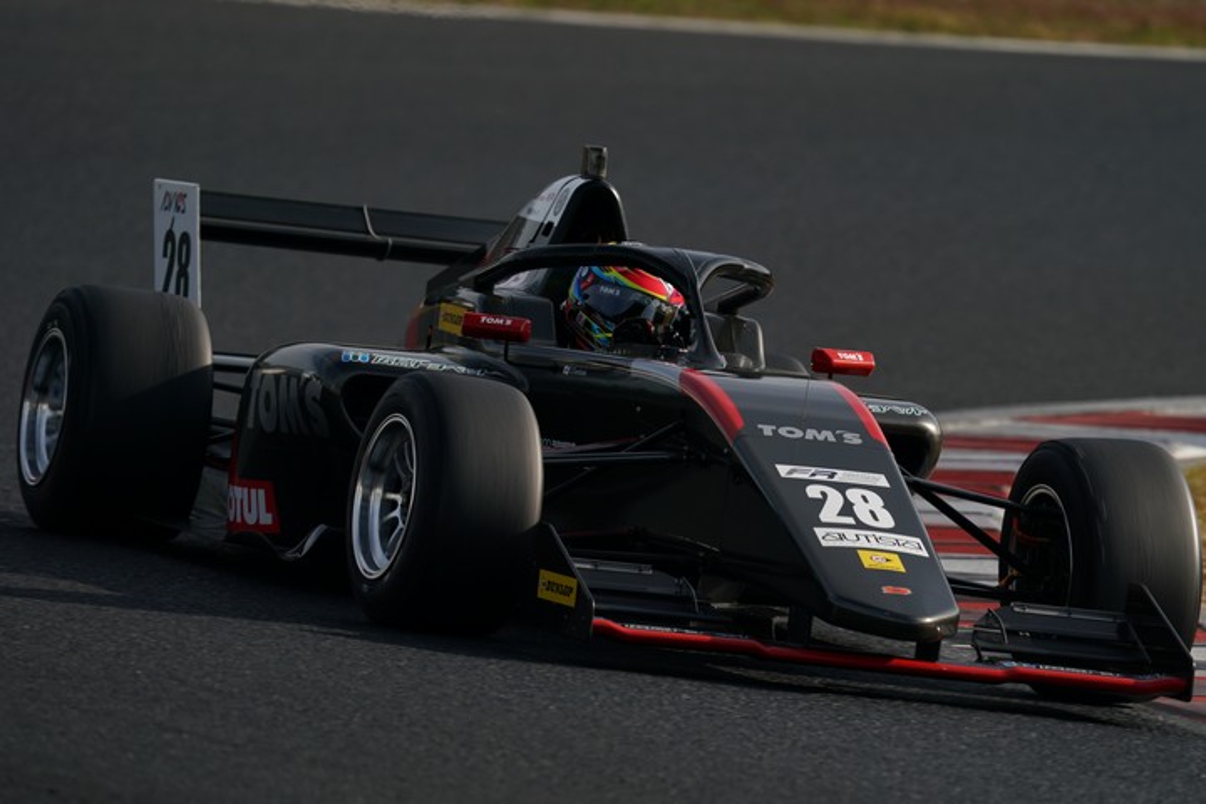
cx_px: 603
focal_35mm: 600
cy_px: 402
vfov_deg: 2.3
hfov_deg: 3.4
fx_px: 20098
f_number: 8
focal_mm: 600
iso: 200
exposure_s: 1/800
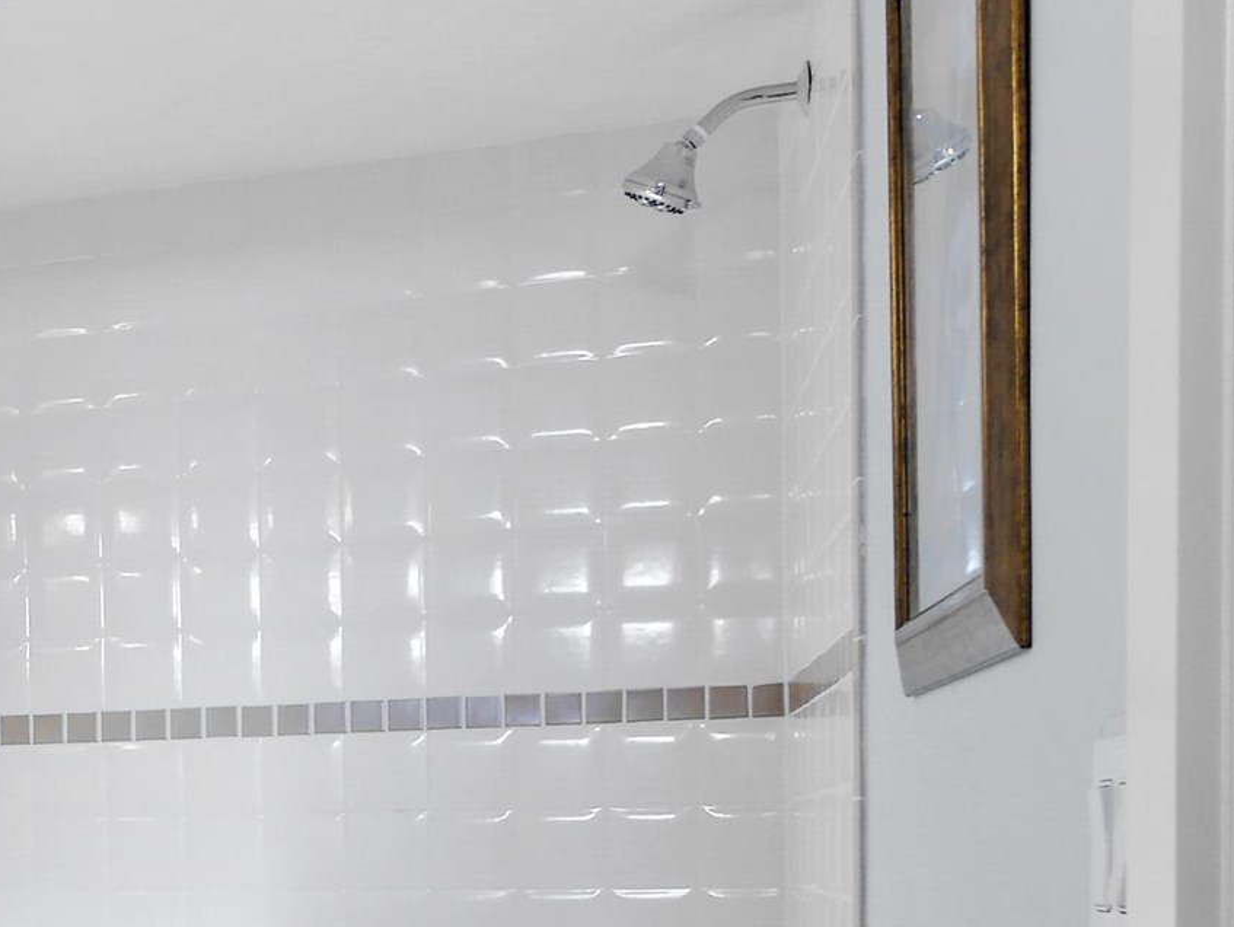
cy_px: 848
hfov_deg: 27.9
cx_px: -342
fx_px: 2068
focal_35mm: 58
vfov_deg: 24.5
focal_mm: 8
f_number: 5.6
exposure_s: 1/8
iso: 400
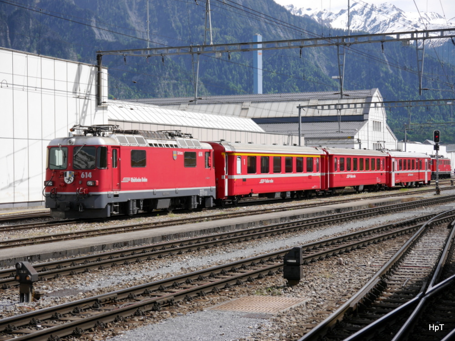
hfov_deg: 25.0
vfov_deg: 18.9
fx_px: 1025
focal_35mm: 78
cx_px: 228
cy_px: 170
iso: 160
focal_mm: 39
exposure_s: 1/640
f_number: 5.5
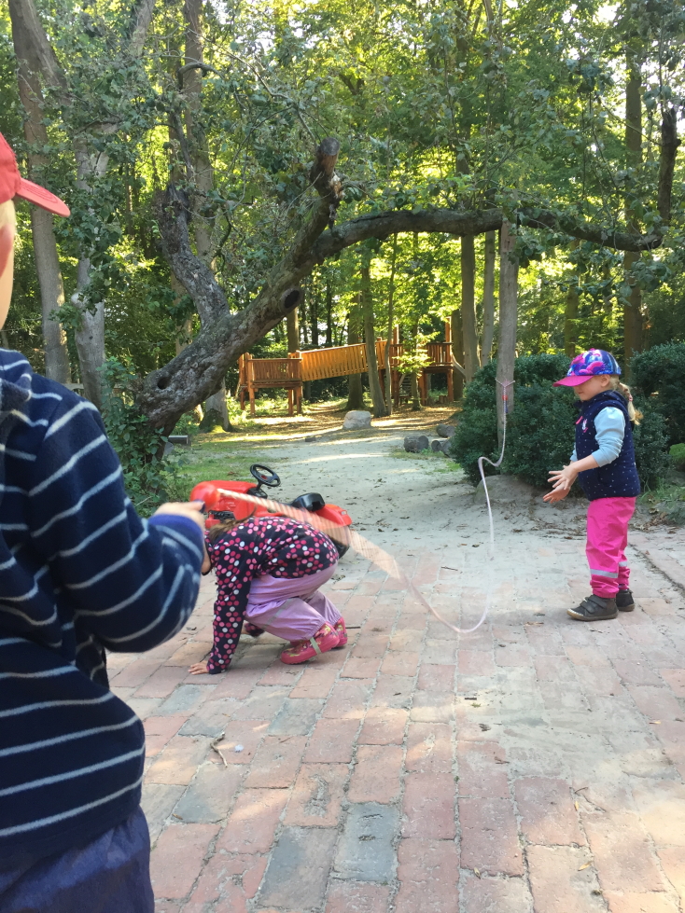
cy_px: 456
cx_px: 342
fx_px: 765
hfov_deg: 48.2
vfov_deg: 61.7
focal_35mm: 29
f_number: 2.2
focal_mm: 4.15
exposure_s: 1/33
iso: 32
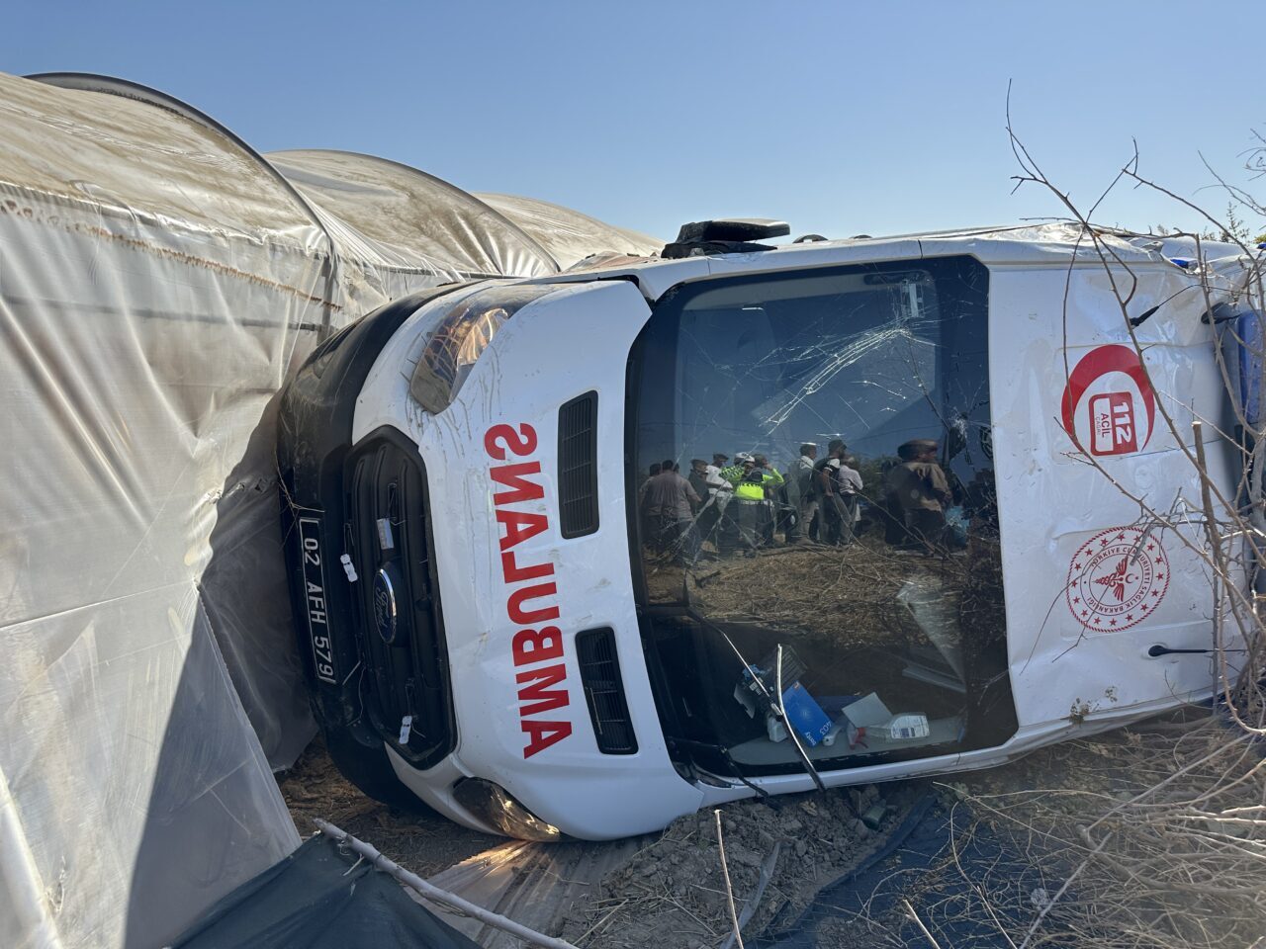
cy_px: 474
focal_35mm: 24
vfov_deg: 56.8
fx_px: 878
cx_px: 633
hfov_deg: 71.6
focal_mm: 6.86
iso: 80
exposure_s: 1/5000
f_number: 1.78
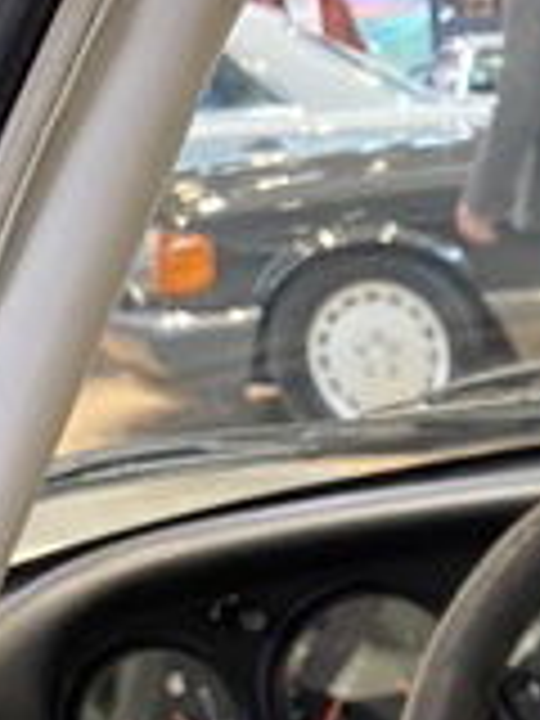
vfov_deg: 17.3
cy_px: 1026
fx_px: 2163
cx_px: 972
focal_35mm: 104
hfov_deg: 12.9
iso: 500
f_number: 1.8
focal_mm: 4.25
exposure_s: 1/33
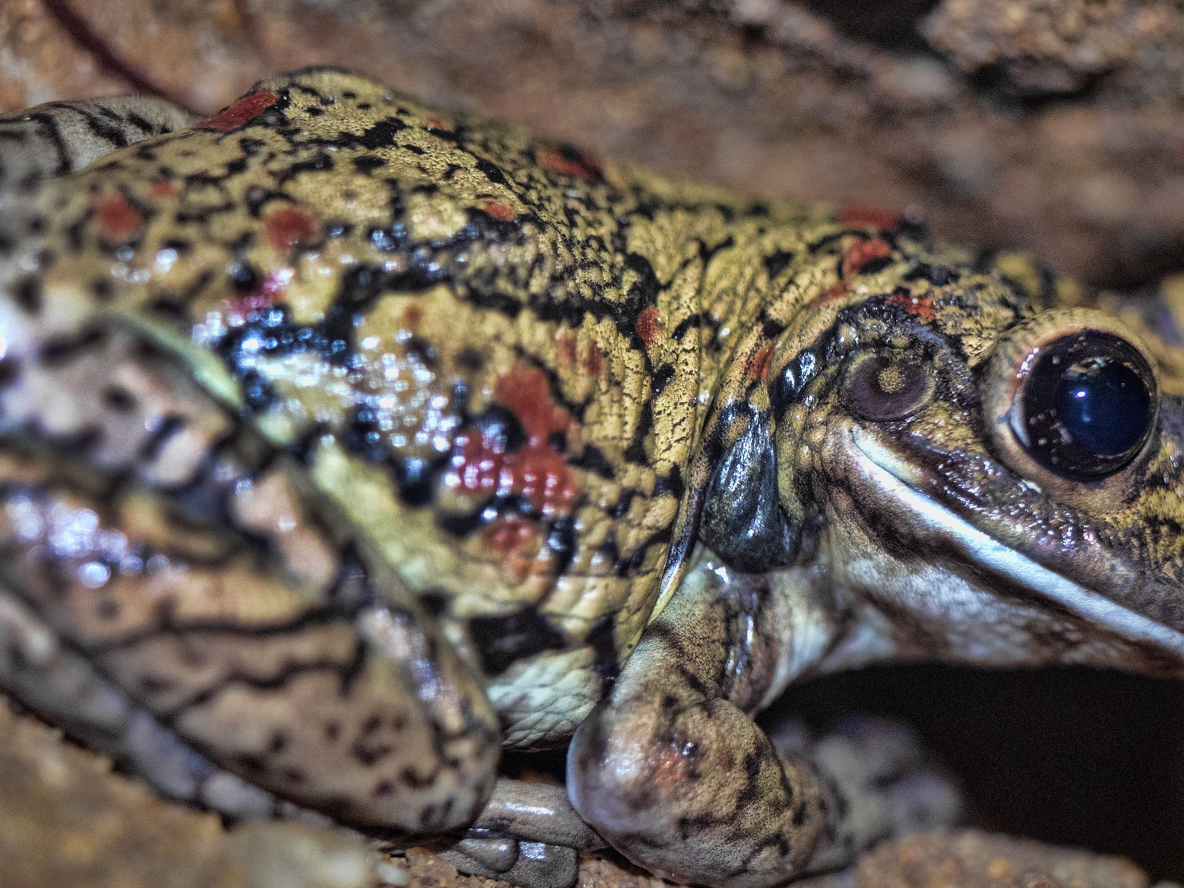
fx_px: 16213
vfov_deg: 3.1
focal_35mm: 474
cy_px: 367
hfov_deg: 4.2
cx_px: 713
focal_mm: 150
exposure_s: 1/60
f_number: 2.8
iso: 800
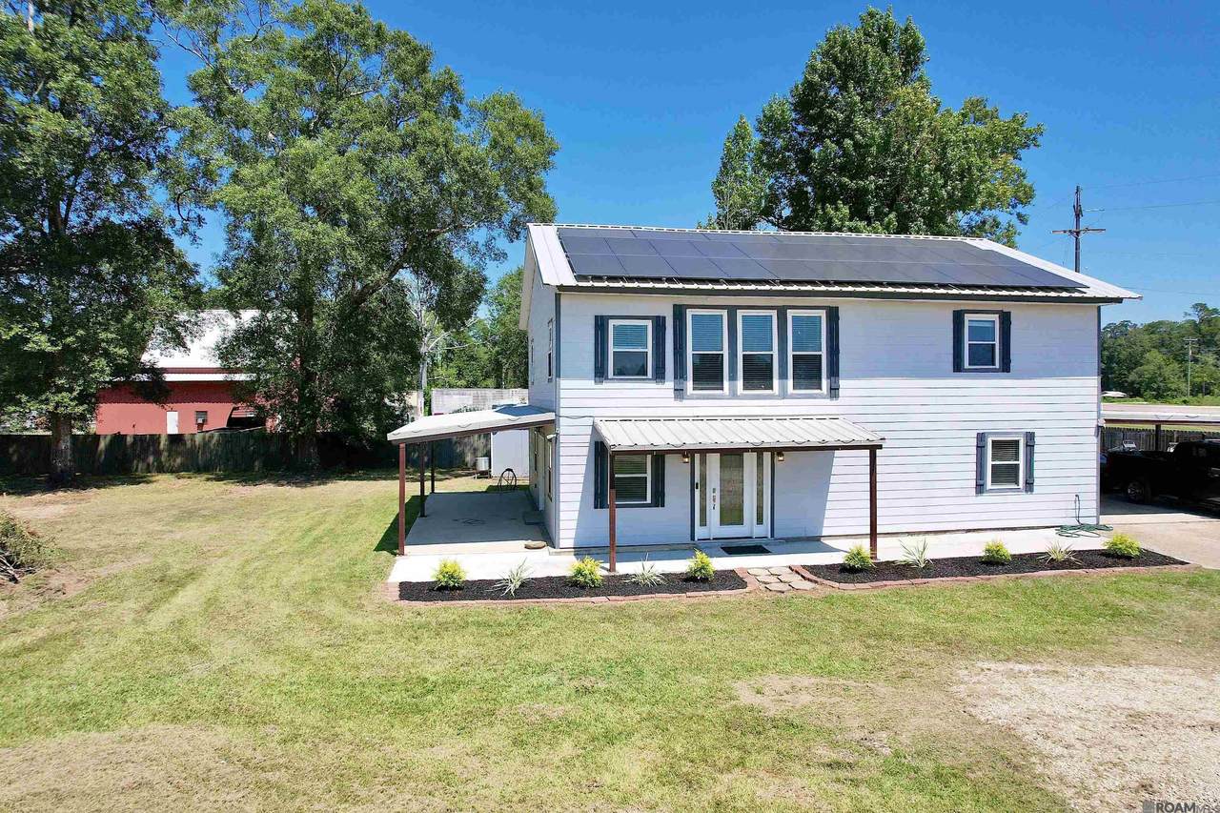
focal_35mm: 22
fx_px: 745
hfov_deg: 78.6
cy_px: 406
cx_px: 610
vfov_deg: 57.2
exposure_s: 1/725
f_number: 2.8
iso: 150
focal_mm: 8.38
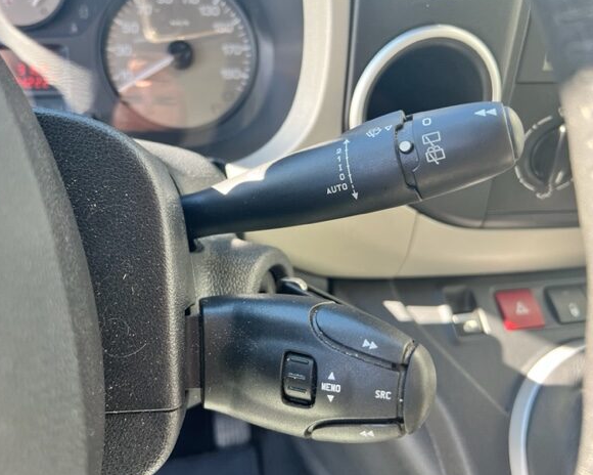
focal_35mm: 28
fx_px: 491
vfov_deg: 51.5
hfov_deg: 62.1
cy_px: 240
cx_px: 267
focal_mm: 5.7
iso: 80
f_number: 1.5
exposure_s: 1/121
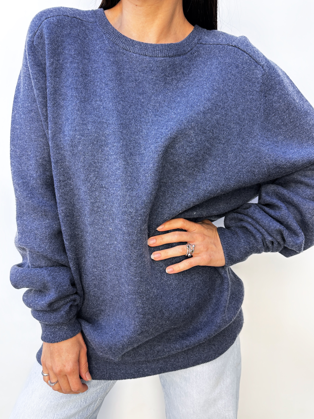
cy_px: 210
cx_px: 157
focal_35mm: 24
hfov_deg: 56.8
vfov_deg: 71.6
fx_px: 290
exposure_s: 1/100
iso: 100
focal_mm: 6.86
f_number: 1.78
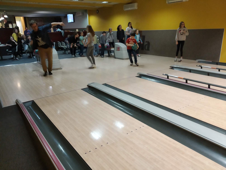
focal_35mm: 26
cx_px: 113
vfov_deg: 53.1
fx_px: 170
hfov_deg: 67.3
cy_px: 85
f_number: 2.2
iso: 640
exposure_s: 1/20
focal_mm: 3.82
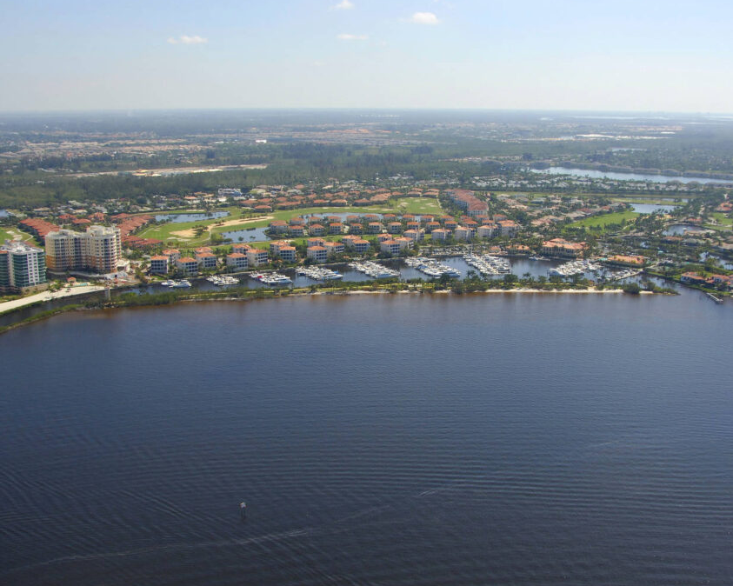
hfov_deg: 44.8
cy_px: 292
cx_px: 390
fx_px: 889
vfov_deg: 36.5
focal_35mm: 41
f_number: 7.6
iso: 400
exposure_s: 1/1000
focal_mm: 24
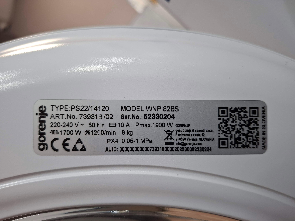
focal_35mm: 23
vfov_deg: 58.9
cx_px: 148
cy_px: 110
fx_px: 196
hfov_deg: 73.9
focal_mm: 5.54
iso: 250
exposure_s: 1/50
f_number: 1.8
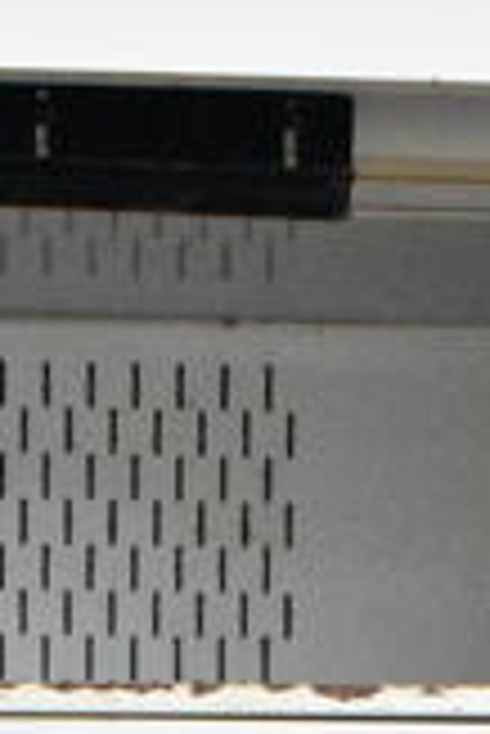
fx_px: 3422
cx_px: 184
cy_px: 1367
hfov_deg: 8.2
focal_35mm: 168
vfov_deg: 11.3
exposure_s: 1/160
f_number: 8
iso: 6400
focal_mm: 20
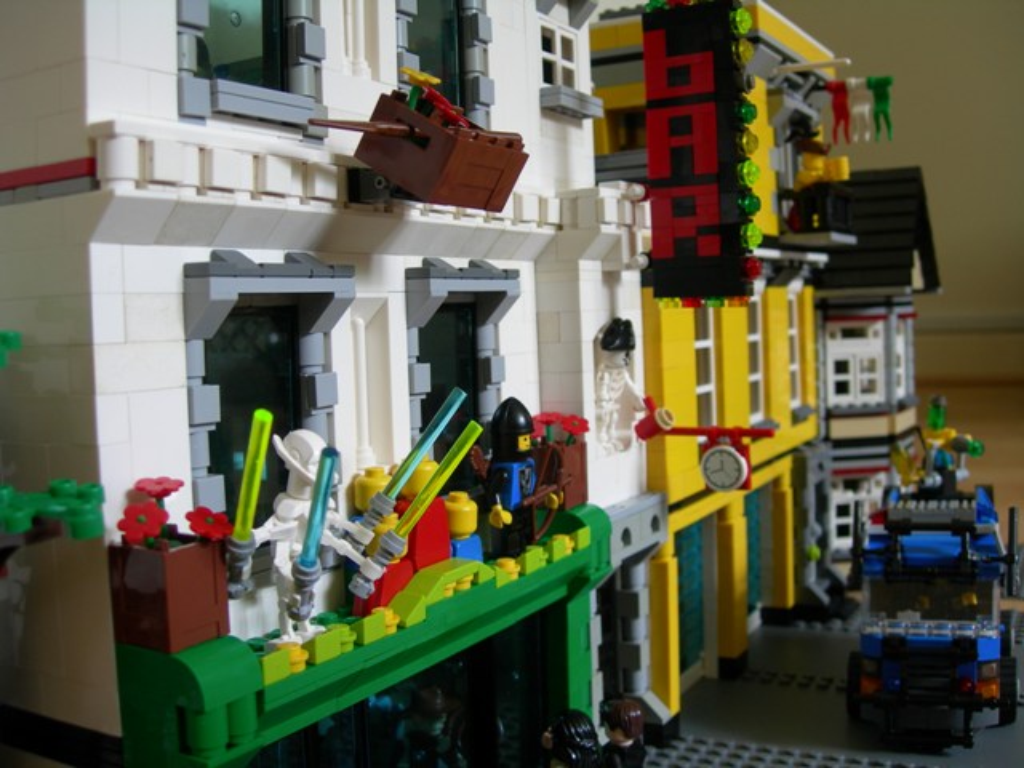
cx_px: 512
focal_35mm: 38
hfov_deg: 49.0
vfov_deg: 37.7
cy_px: 384
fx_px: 1124
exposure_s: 1/4
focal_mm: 7.8
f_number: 2.8
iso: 50
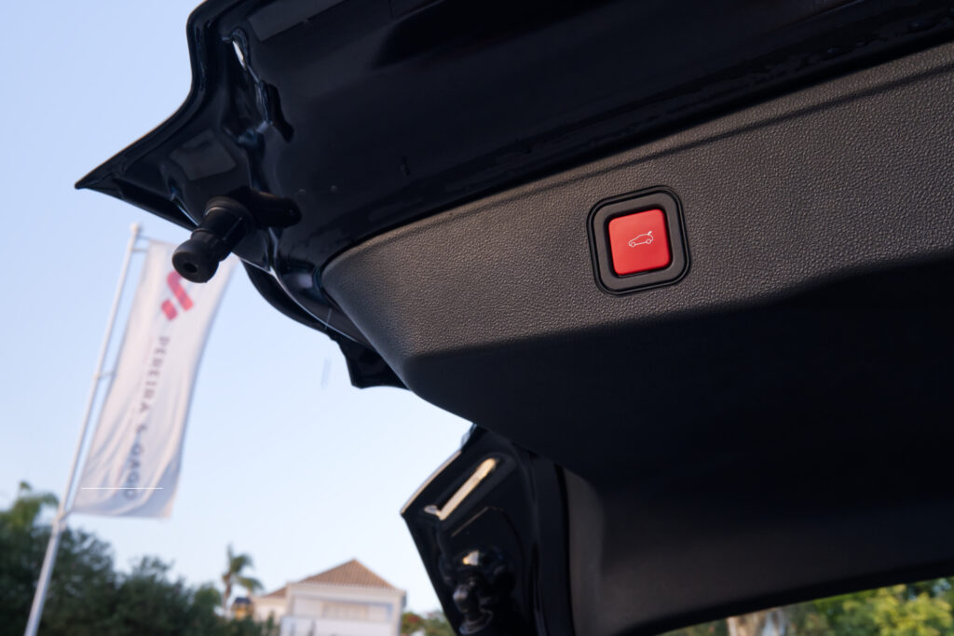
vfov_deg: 37.9
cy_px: 318
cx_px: 477
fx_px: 928
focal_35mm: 35
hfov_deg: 54.4
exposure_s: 1/80
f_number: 10
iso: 2000
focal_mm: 23.5
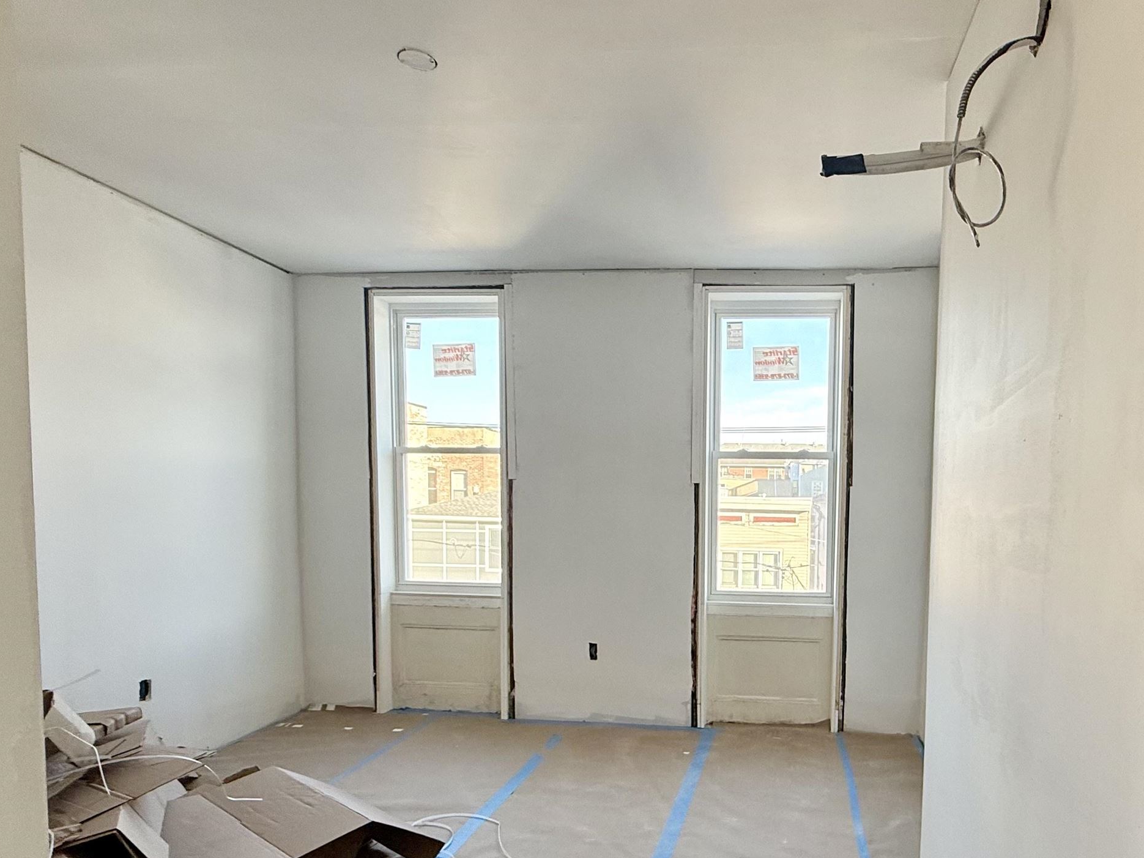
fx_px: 760
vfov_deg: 57.8
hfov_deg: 72.3
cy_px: 557
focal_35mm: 23
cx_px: 735
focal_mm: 2.22
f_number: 2.2
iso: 80
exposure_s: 1/99
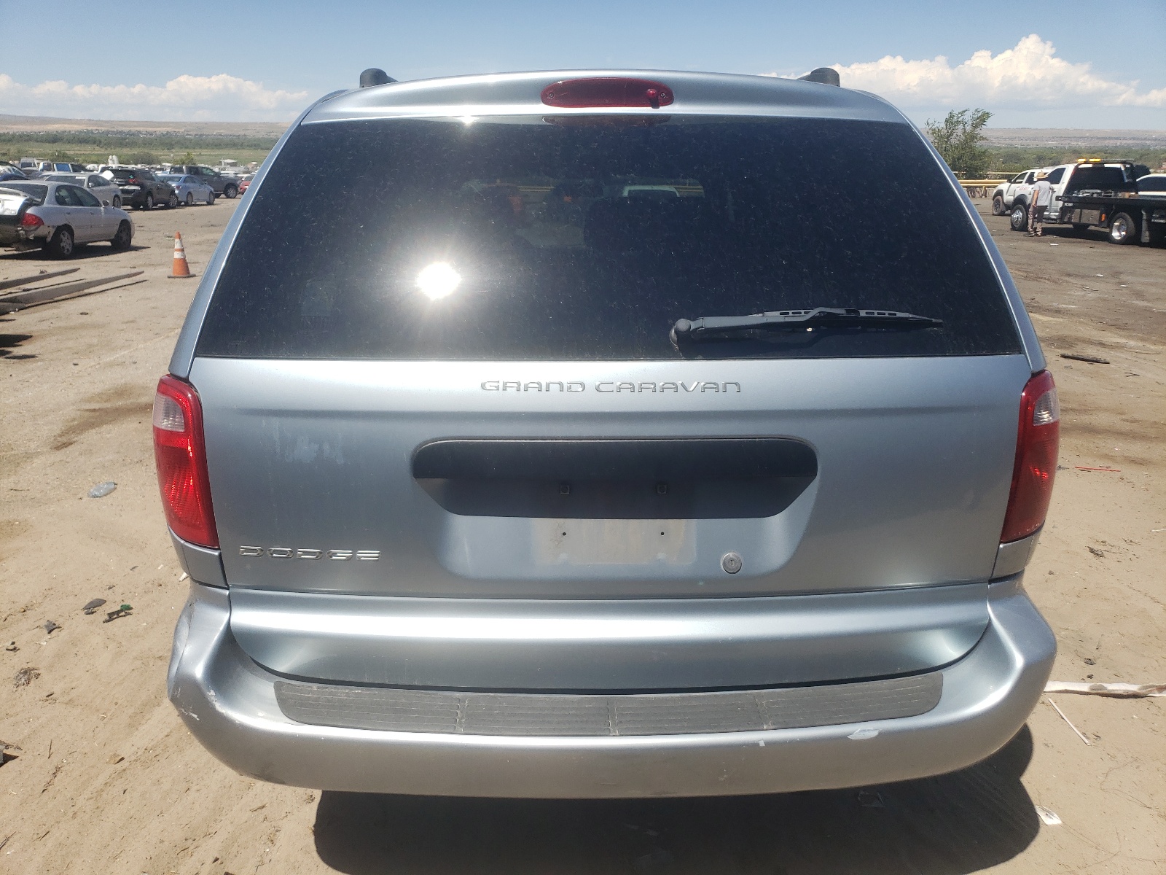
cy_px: 438
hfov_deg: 67.3
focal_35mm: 26
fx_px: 876
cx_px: 583
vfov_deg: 53.1
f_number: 1.5
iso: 50
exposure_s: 1/3333
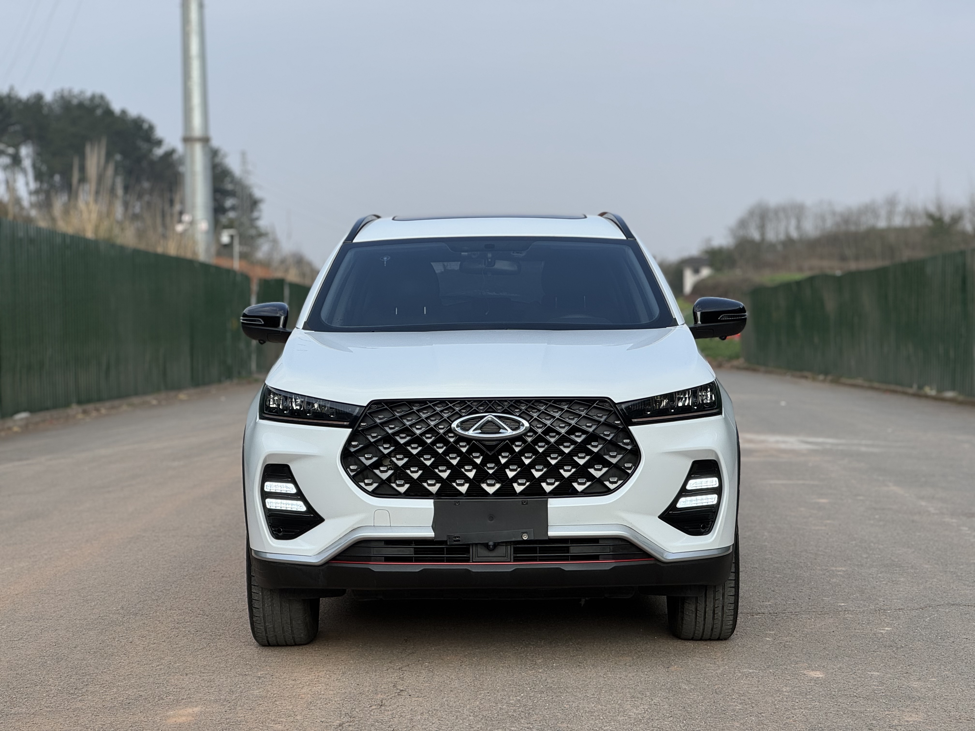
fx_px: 2169
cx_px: 488
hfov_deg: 25.3
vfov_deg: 19.1
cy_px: 366
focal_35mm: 77
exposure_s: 1/598
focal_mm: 9
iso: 25
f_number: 2.8
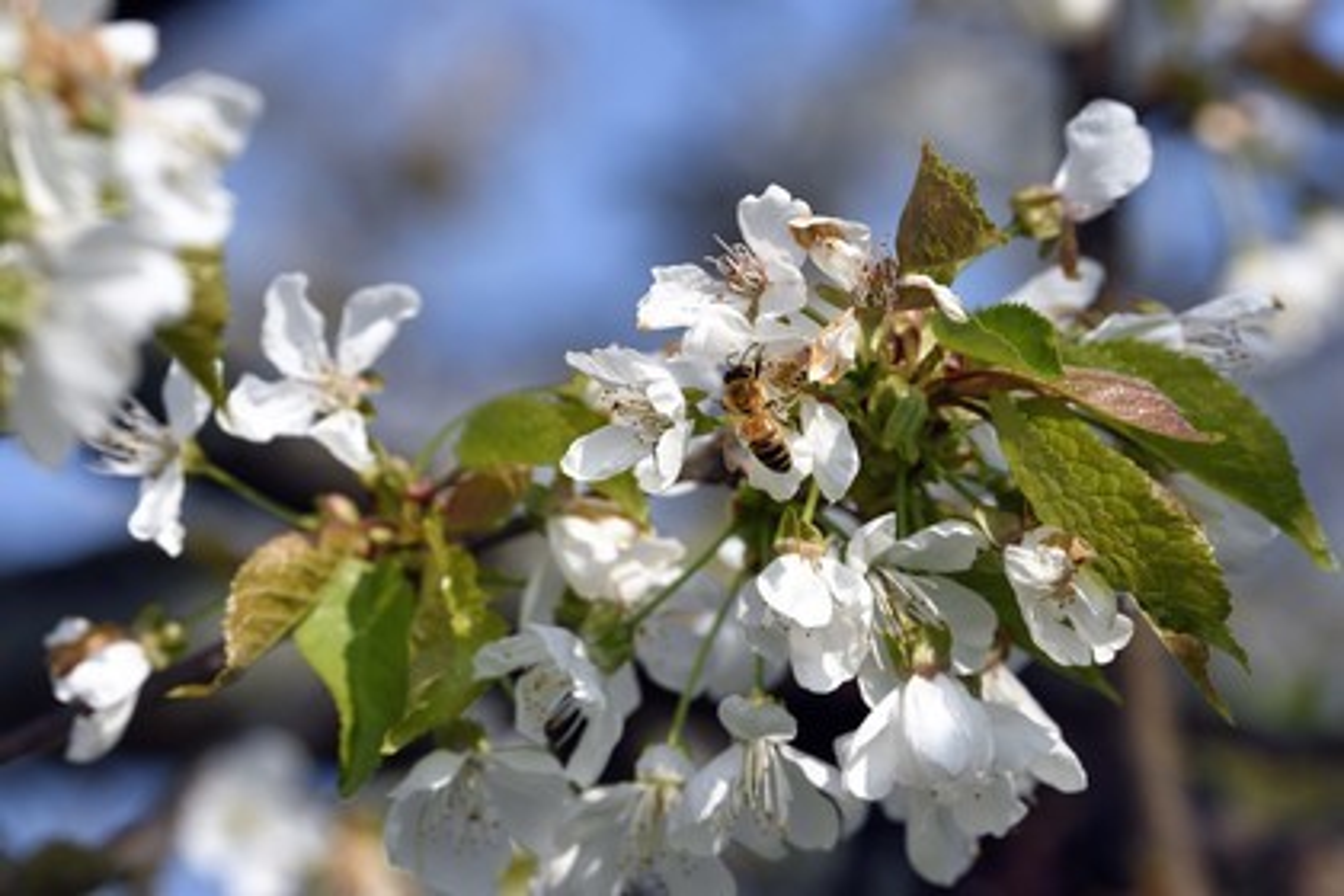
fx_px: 7466
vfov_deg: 6.9
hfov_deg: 10.3
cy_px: 448
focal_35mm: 200
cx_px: 672
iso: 200
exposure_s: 1/320
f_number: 10
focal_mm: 200
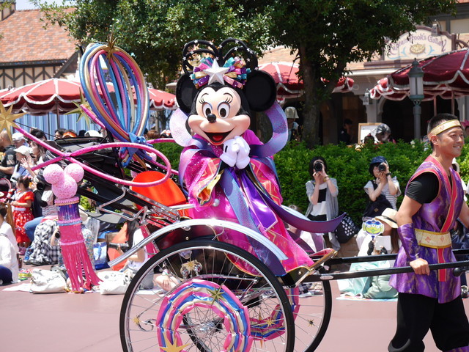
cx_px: 234
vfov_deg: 16.4
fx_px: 1219
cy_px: 176
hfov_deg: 21.8
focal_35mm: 90
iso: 160
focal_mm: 45
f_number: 5.6
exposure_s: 1/250
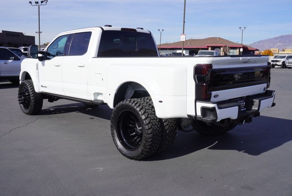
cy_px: 98
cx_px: 146
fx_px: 292
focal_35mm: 36
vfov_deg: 36.9
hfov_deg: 53.1
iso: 100
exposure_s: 1/200
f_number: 11
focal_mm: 24
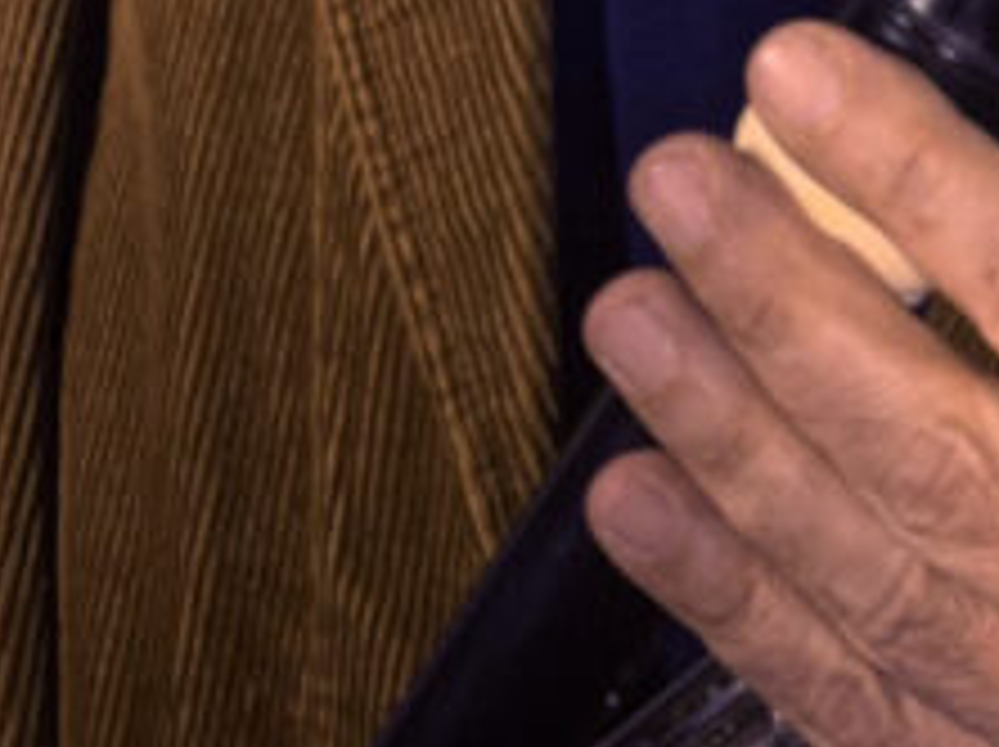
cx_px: 1134
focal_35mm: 120
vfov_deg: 10.9
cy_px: -909
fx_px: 3459
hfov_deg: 15.9
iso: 64
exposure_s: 1/120
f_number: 1.8
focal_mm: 4.25
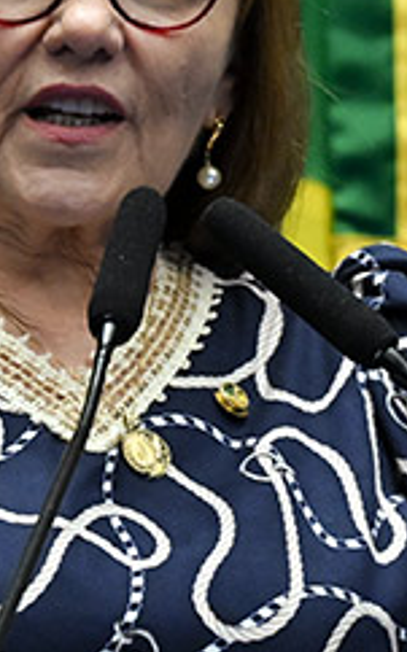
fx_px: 7712
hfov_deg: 3.0
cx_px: 423
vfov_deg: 4.8
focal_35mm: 434
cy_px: 388
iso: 4000
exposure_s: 1/125
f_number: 5
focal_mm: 120
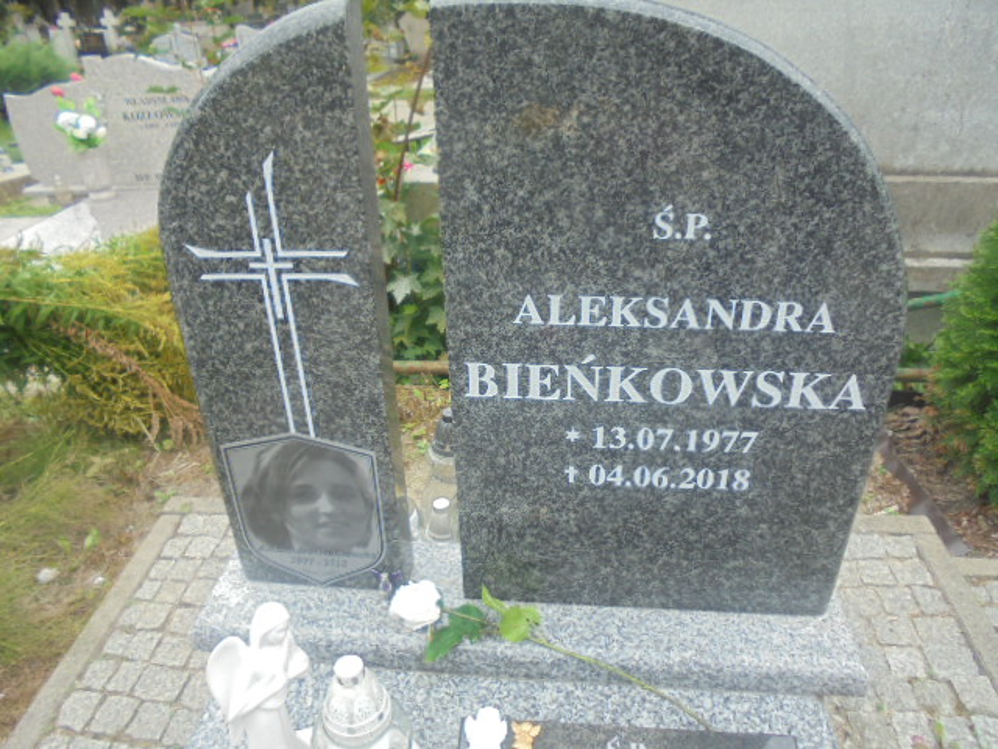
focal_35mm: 26
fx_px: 750
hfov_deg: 67.3
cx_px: 499
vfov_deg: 53.1
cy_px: 374
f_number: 3.5
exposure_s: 1/100
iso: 100
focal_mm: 4.6
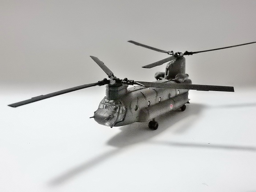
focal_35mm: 43
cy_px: 96
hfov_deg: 43.9
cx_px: 128
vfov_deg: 33.6
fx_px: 318
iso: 3200
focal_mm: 7.6
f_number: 4.2
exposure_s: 1/80
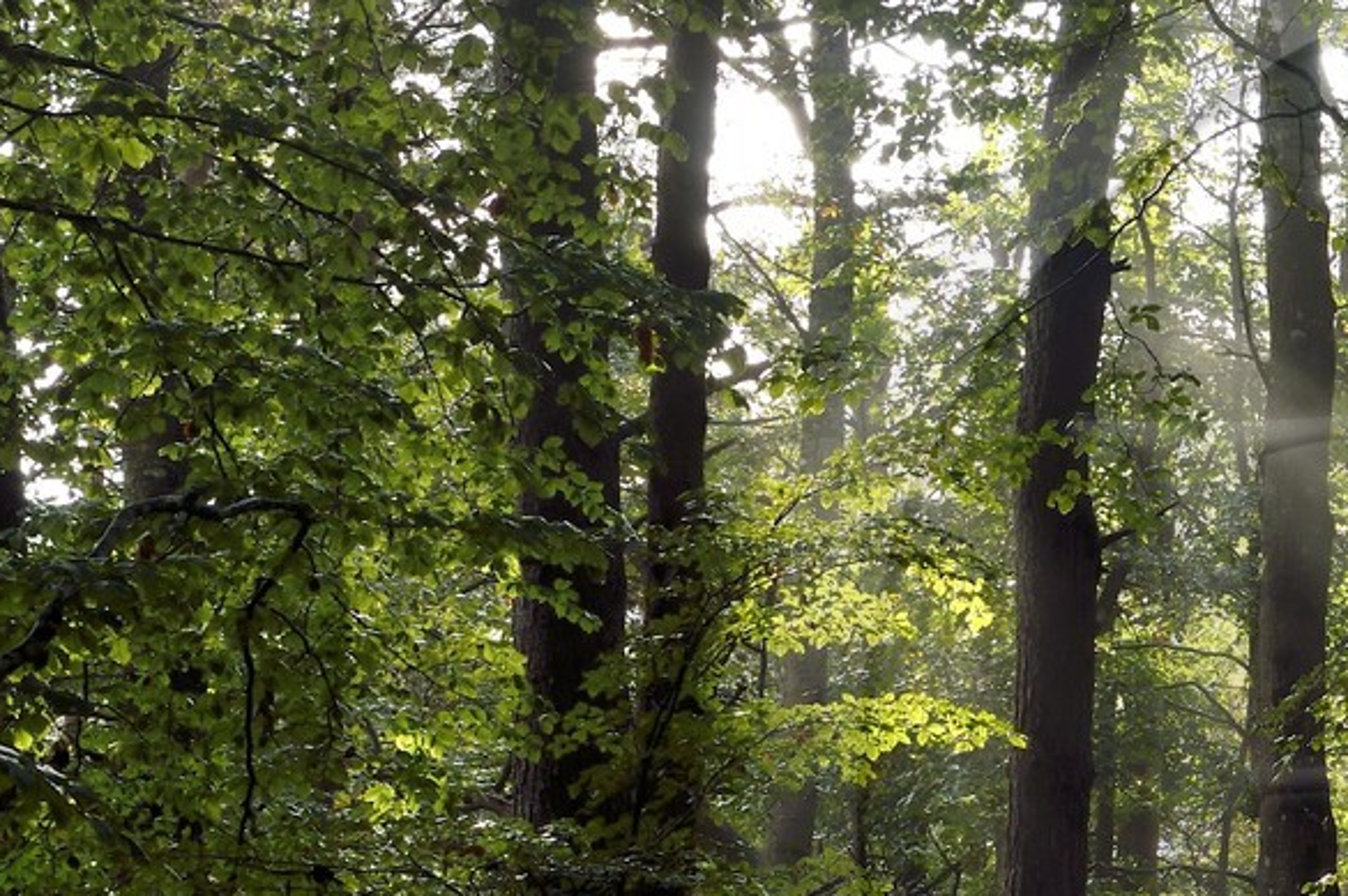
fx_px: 4602
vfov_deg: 11.1
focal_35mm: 123
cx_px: 1703
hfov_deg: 15.9
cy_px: 799
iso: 800
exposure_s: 1/80
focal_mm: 45
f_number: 16
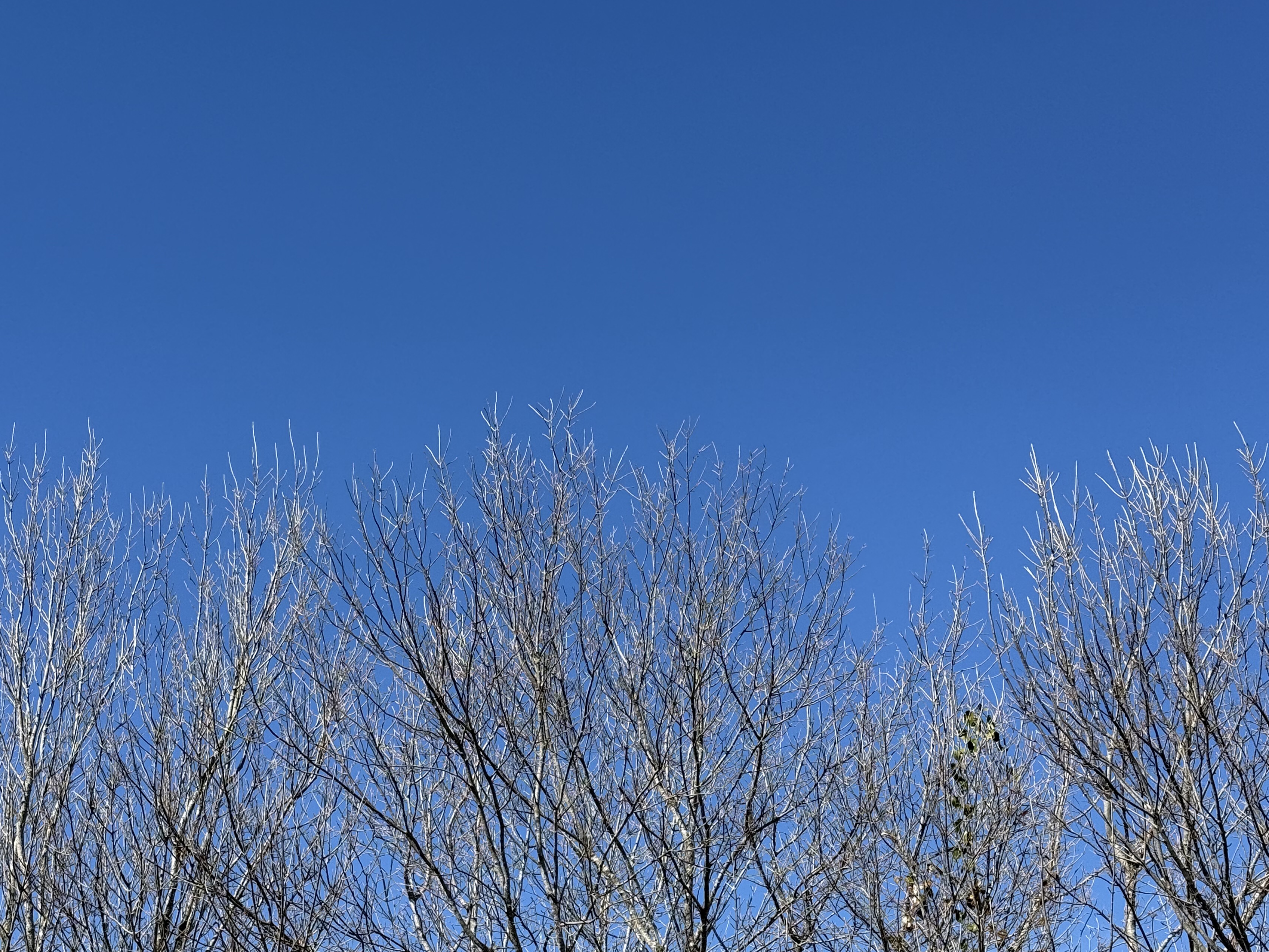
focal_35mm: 57
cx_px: 548
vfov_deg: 25.6
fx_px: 2090
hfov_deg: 33.7
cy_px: 548
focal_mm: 6.76
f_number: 1.78
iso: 64
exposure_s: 1/3378
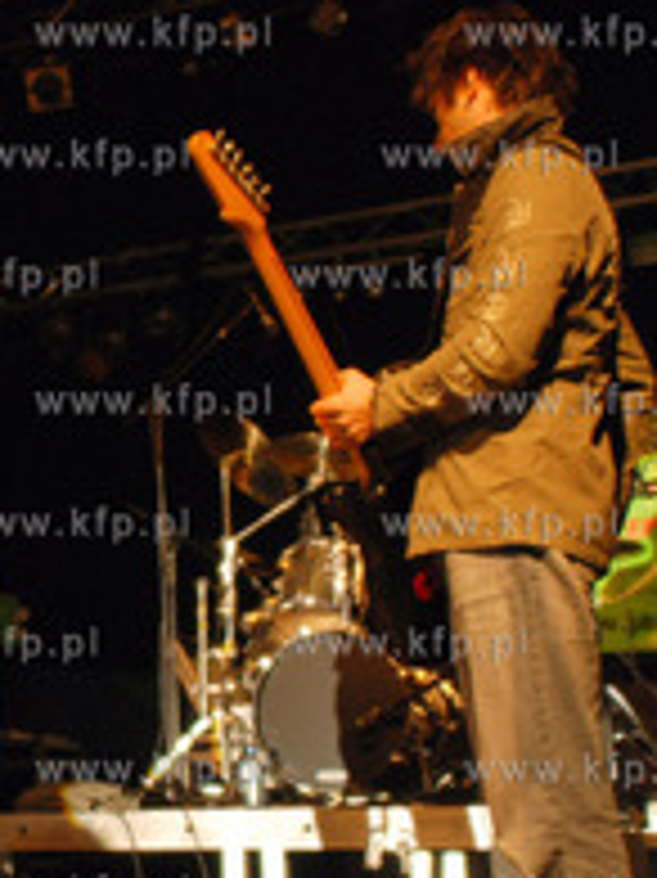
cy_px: 464
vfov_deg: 27.4
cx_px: -117
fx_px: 1799
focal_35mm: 71
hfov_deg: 19.6
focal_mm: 24
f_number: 2.8
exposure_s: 1/60
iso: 400
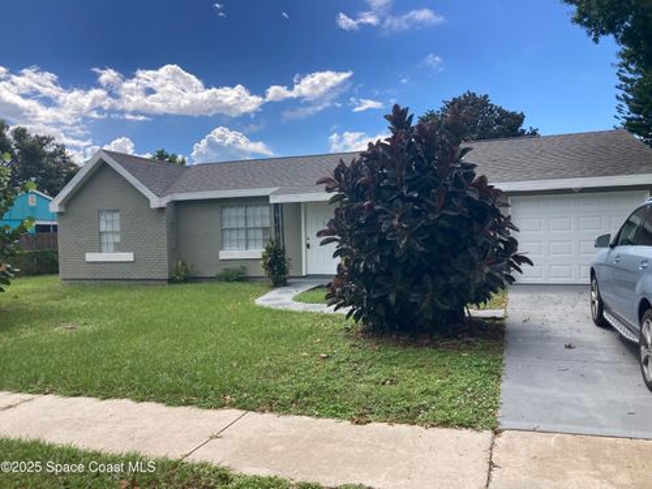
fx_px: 527
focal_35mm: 28
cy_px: 244
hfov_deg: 63.4
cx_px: 326
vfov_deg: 49.7
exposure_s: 1/1869
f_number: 1.8
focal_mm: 3.99
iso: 20
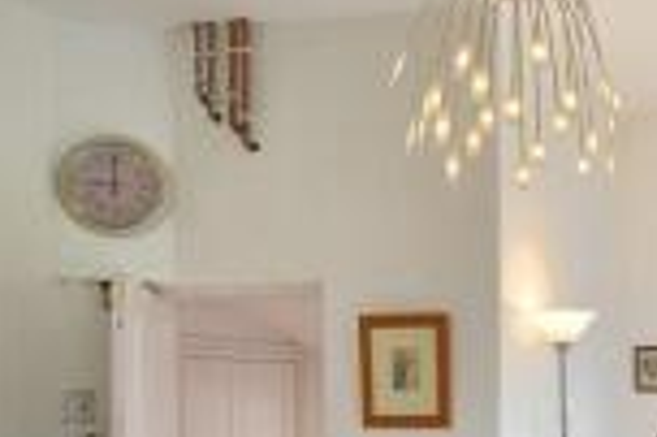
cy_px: 392
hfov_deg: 37.0
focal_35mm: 47
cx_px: 674
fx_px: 857
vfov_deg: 27.6
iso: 100
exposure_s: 1/50
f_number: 4.5
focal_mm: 10
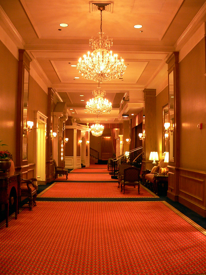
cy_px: 138
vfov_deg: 51.4
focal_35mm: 36
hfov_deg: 39.6
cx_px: 103
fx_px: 286
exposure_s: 1/4
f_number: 2.8
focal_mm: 6
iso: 200
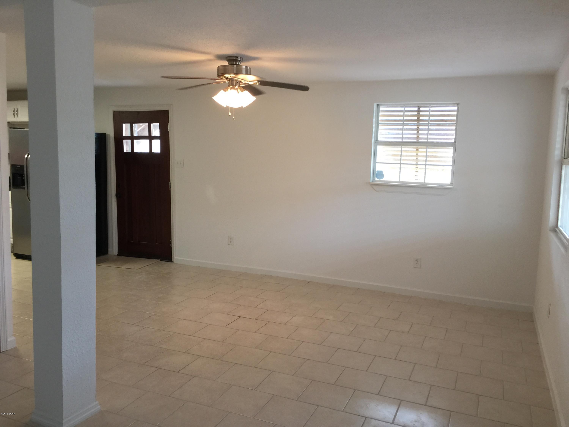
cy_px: 214
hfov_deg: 61.7
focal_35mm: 29
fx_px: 477
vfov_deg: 48.2
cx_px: 284
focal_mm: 4.15
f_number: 2.2
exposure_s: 1/15
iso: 40
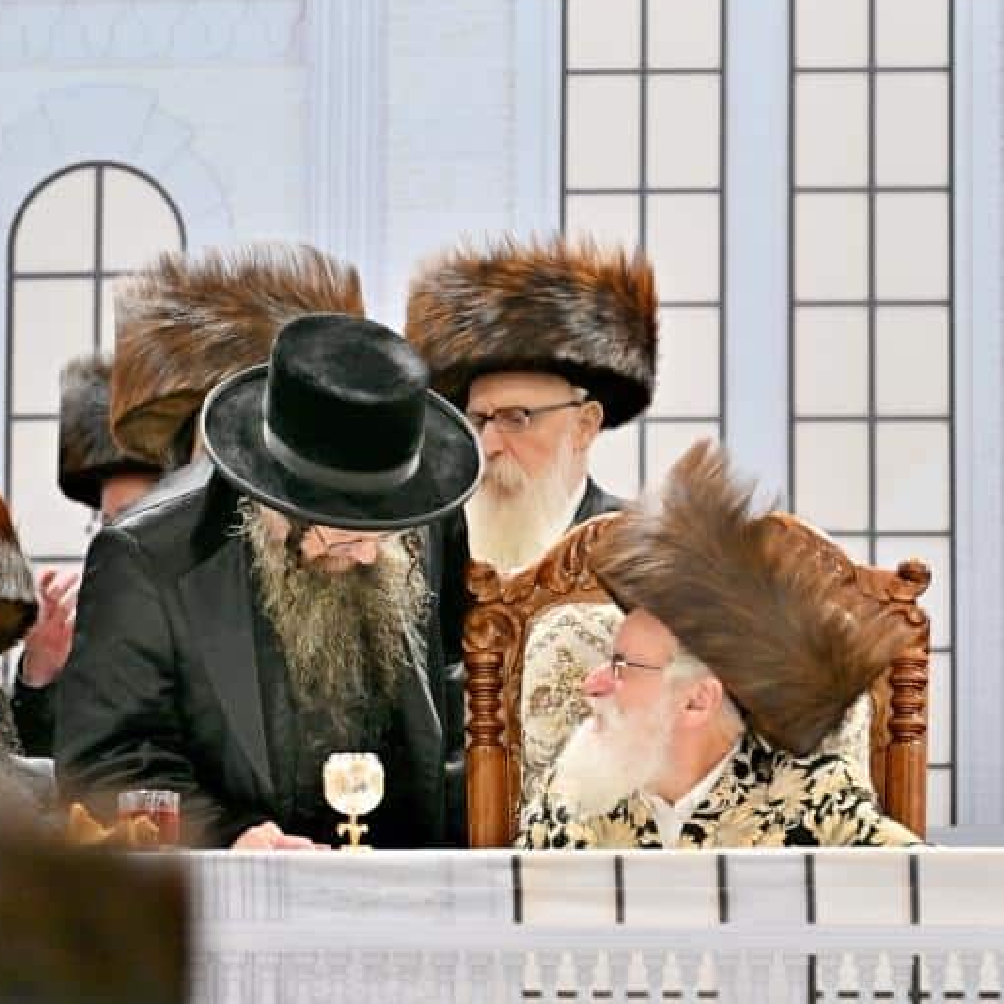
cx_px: 566
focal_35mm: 339
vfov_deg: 5.2
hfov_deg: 5.2
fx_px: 11124
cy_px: 459
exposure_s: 1/125
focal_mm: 200
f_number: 2.8
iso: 400
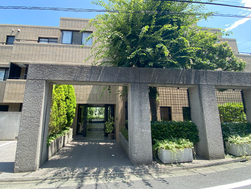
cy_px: 88
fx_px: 109
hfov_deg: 97.8
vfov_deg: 81.6
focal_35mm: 15
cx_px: 112
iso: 20
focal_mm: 1.54
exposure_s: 1/130
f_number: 2.4
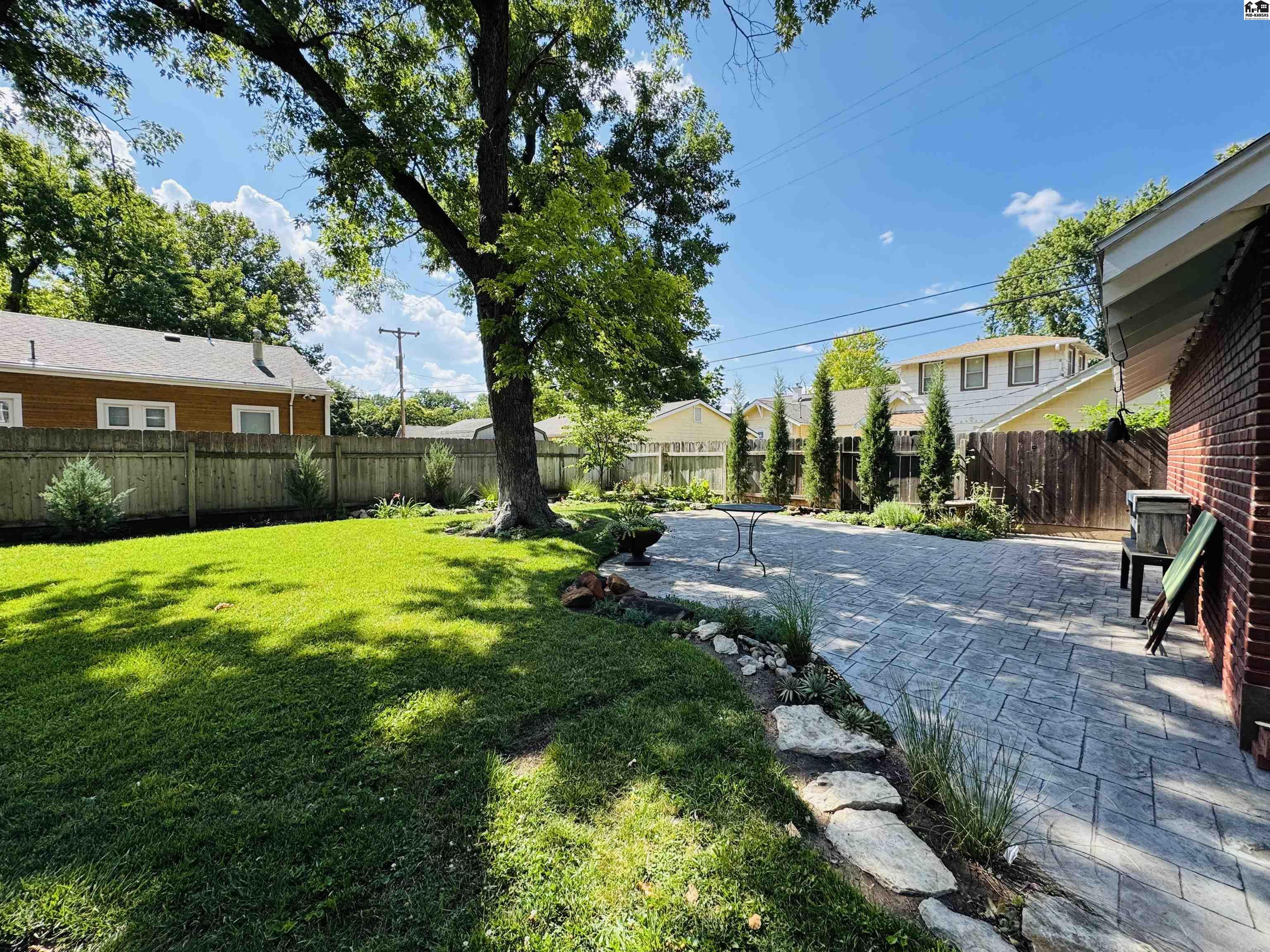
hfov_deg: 102.1
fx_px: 514
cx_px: 635
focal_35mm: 14
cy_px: 476
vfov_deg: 85.7
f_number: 2.2
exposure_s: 1/681
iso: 40
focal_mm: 2.22
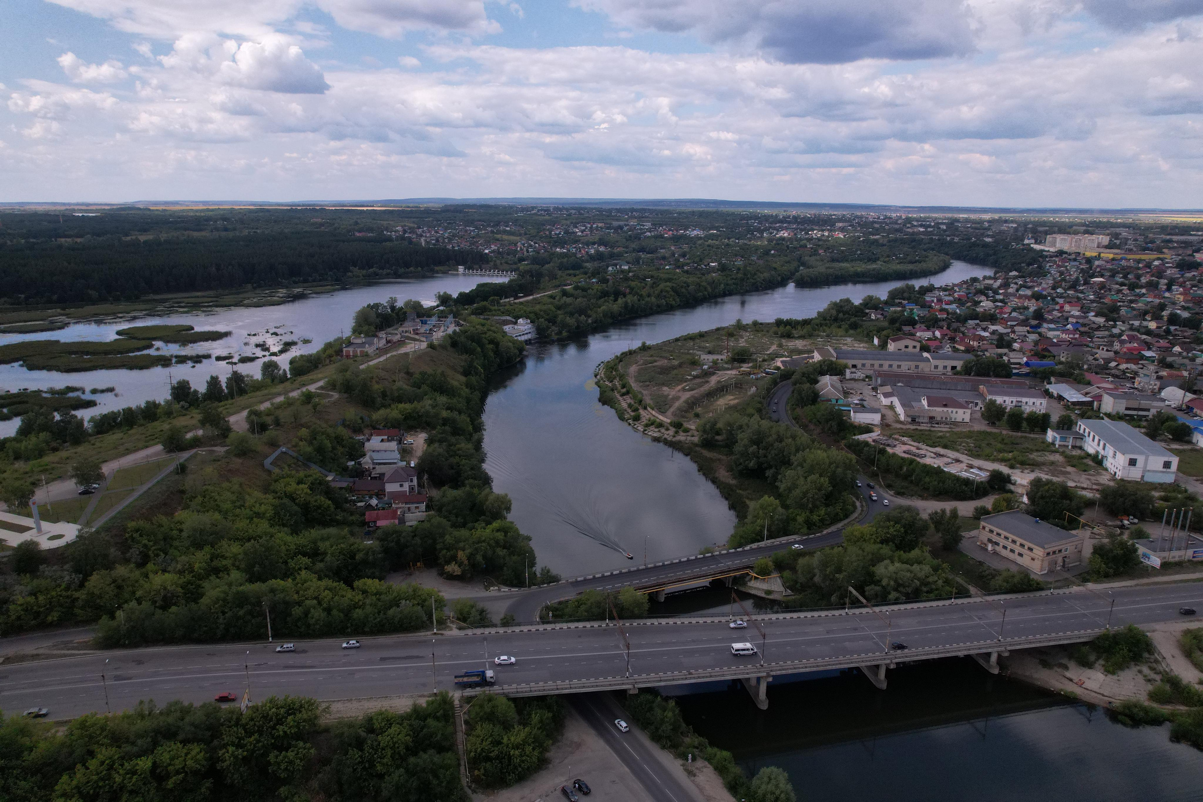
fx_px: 735
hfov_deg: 78.6
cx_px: 602
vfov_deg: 57.2
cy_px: 401
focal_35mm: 22
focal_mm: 8.38
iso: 400
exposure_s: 1/200
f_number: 2.8
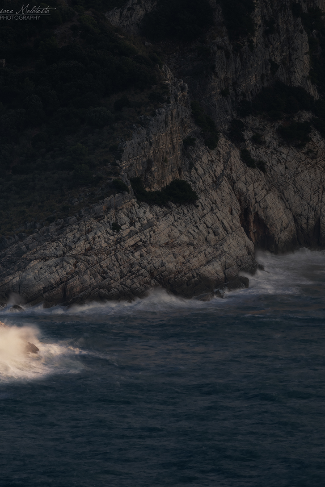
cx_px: 21
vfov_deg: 2.3
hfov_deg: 1.5
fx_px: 12218
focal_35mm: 902
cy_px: 244
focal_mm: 600
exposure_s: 1
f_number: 7.1
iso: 200
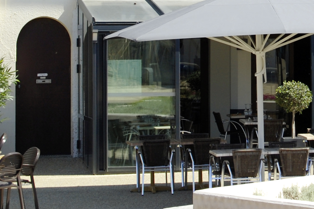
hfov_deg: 9.4
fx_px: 1894
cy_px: -45
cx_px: 313
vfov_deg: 6.3
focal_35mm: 217
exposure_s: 1/500
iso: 200
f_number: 5.6
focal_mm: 55
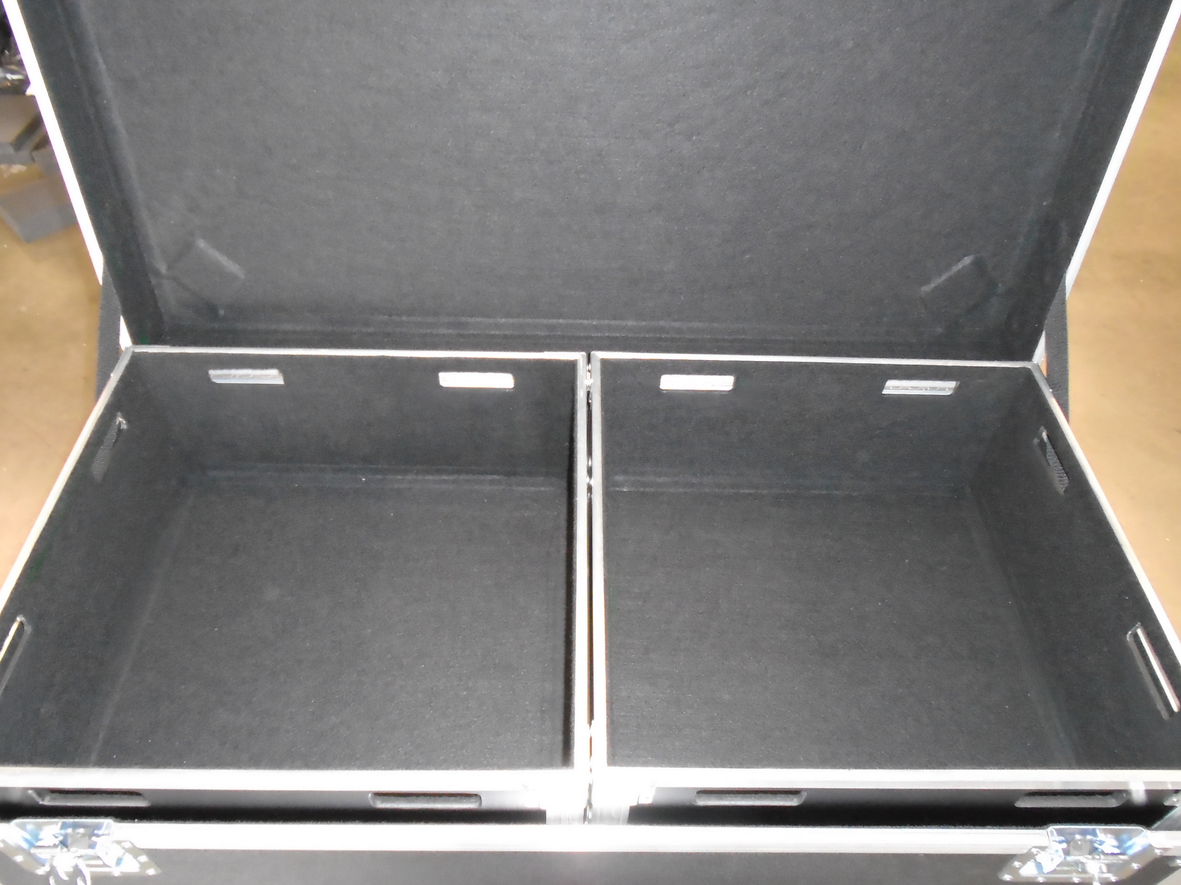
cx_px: 590
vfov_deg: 53.1
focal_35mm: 26
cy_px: 442
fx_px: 887
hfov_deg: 67.3
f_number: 3.2
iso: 640
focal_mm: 4.6
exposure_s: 1/30
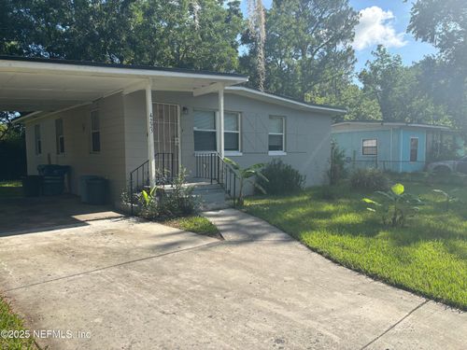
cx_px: 234
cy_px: 175
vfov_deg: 53.1
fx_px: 351
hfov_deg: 67.3
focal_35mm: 26
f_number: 1.6
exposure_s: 1/2451
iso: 50
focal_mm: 5.96
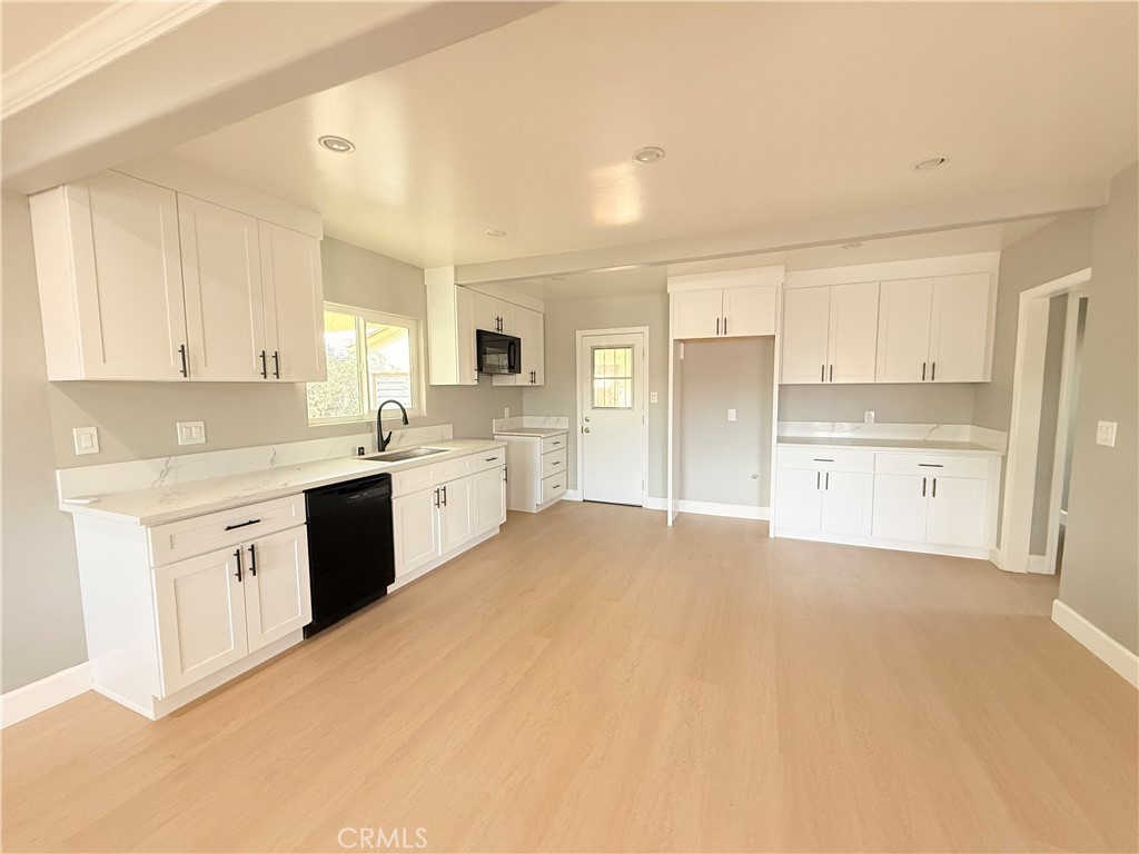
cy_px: 427
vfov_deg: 85.7
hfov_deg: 102.1
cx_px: 570
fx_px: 461
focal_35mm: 14
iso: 400
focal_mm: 2.22
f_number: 2.2
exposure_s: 1/120
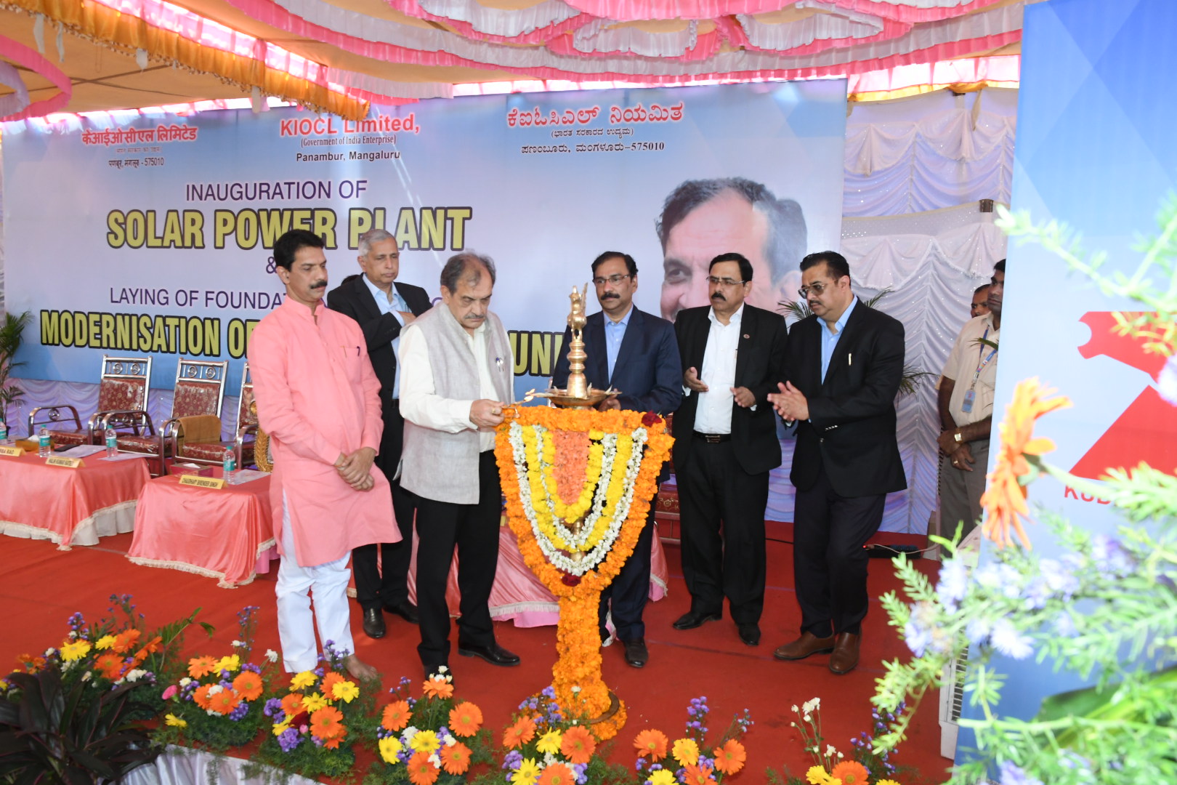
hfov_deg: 73.7
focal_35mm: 24
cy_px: 392
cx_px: 588
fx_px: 785
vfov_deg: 53.1
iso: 1600
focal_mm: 16
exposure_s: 1/200
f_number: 7.1
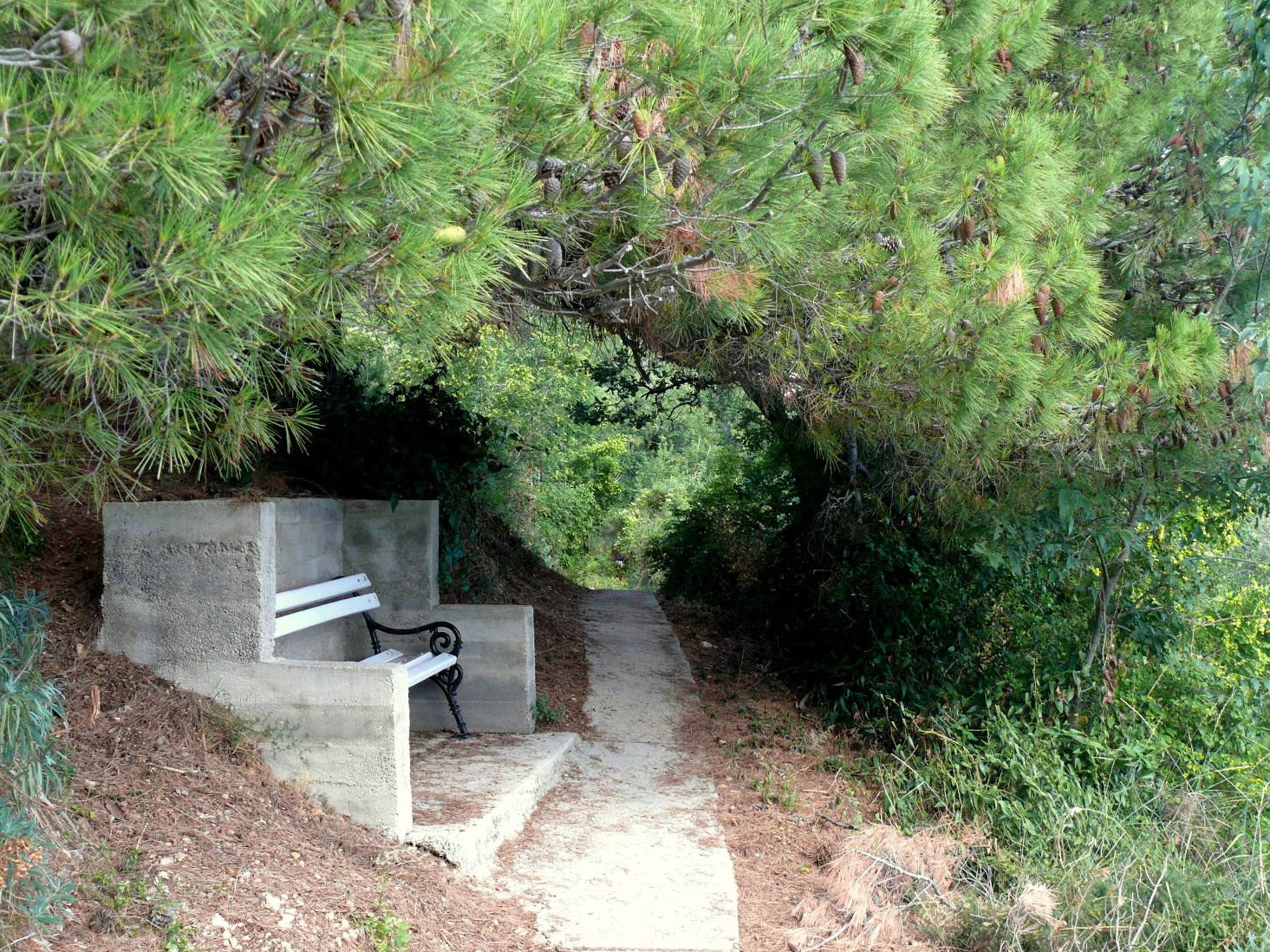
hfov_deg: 47.9
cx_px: 669
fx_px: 1430
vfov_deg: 36.8
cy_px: 499
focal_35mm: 39
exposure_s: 1/60
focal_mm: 7.4
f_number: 2.8
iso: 100
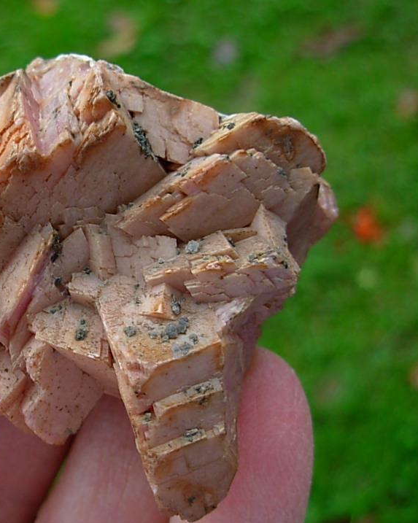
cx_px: 83
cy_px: 263
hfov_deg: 28.0
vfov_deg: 35.4
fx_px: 820
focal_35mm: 53
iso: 50
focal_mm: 6.3
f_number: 2.9
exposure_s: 1/52.3
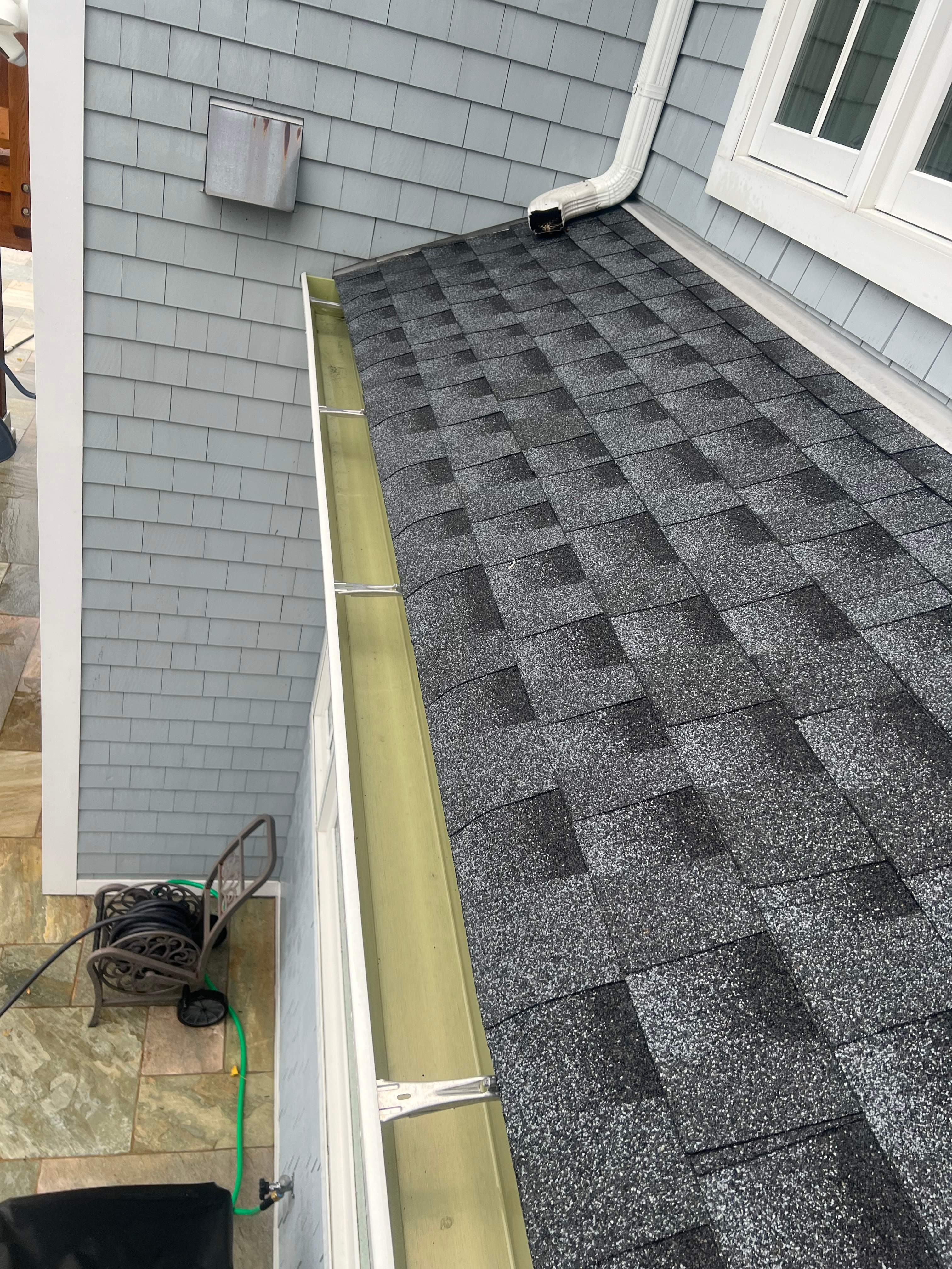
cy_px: 634
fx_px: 953
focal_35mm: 26
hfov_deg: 53.1
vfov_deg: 67.3
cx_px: 476
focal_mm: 5.7
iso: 40
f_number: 1.5
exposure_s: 1/259
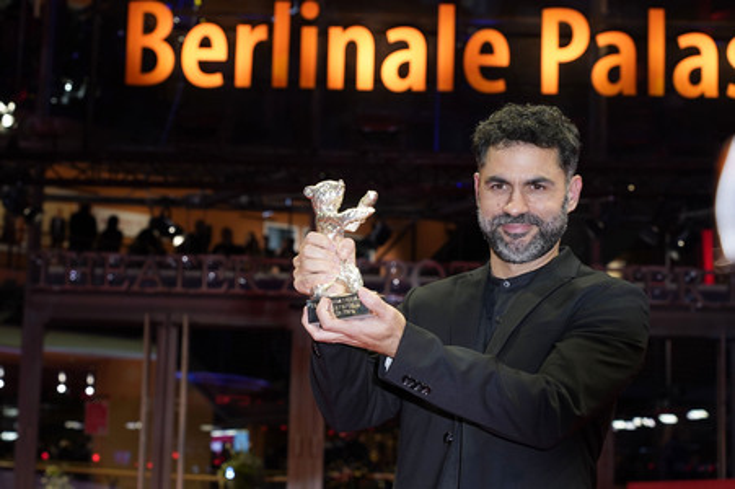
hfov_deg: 30.1
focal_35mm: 67
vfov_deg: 20.3
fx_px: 1367
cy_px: 244
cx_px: 368
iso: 1250
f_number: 5.6
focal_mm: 67
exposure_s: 1/160
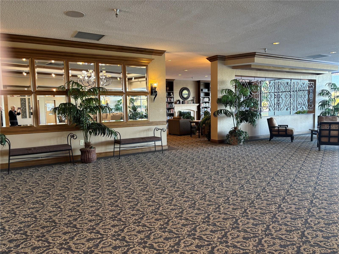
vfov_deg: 53.1
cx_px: 170
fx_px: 255
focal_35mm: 26
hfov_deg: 67.3
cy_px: 127
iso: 200
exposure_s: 1/60
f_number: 1.6
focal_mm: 5.96
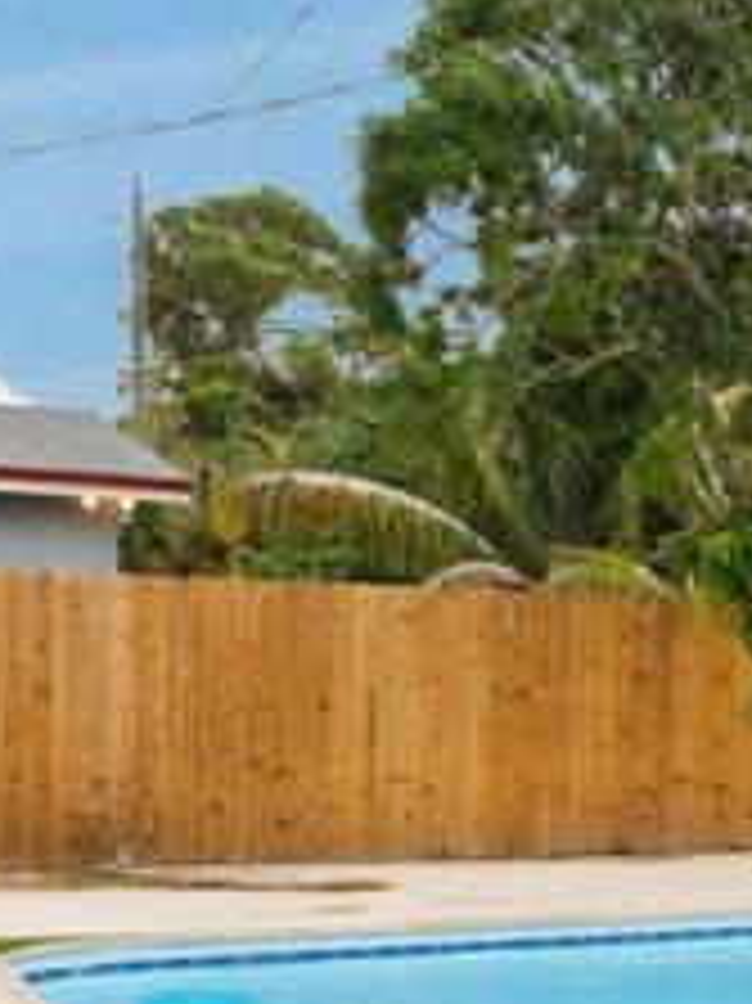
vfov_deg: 27.7
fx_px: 2030
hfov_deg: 19.1
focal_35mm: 70
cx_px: 1036
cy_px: 639
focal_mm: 10
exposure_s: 1/40
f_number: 9
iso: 250
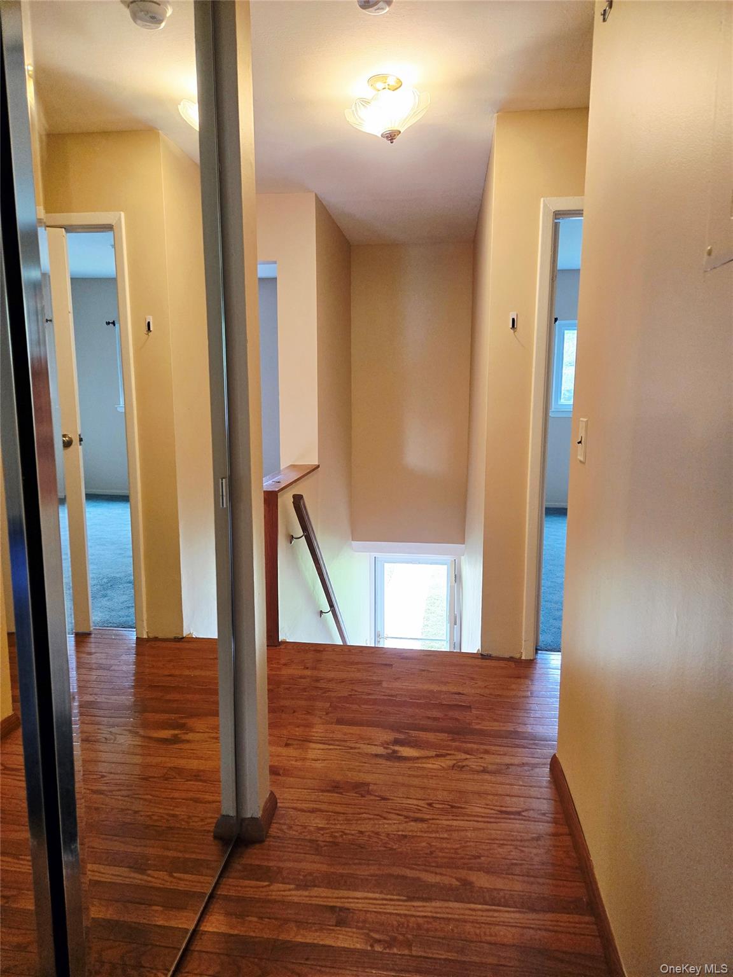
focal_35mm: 23
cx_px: 366
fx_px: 649
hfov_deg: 58.9
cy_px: 488
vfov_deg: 73.9
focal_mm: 5.4
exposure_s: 1/120
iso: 400
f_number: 1.8
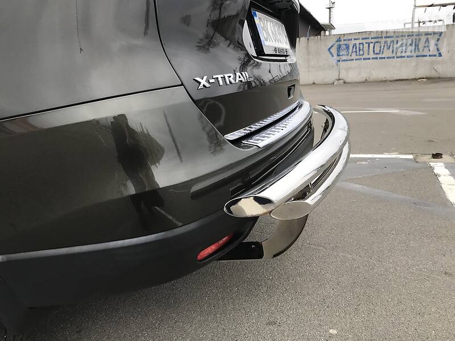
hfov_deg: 63.4
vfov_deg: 49.7
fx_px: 368
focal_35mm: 28
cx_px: 228
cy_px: 170
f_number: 1.8
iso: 32
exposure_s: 1/501
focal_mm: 4
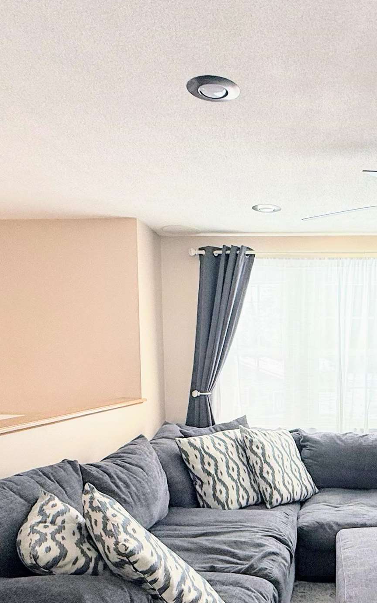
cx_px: 307
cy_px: 414
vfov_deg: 56.6
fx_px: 543
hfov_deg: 36.9
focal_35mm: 33
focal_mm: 2.22
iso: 80
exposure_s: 1/99
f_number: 2.2
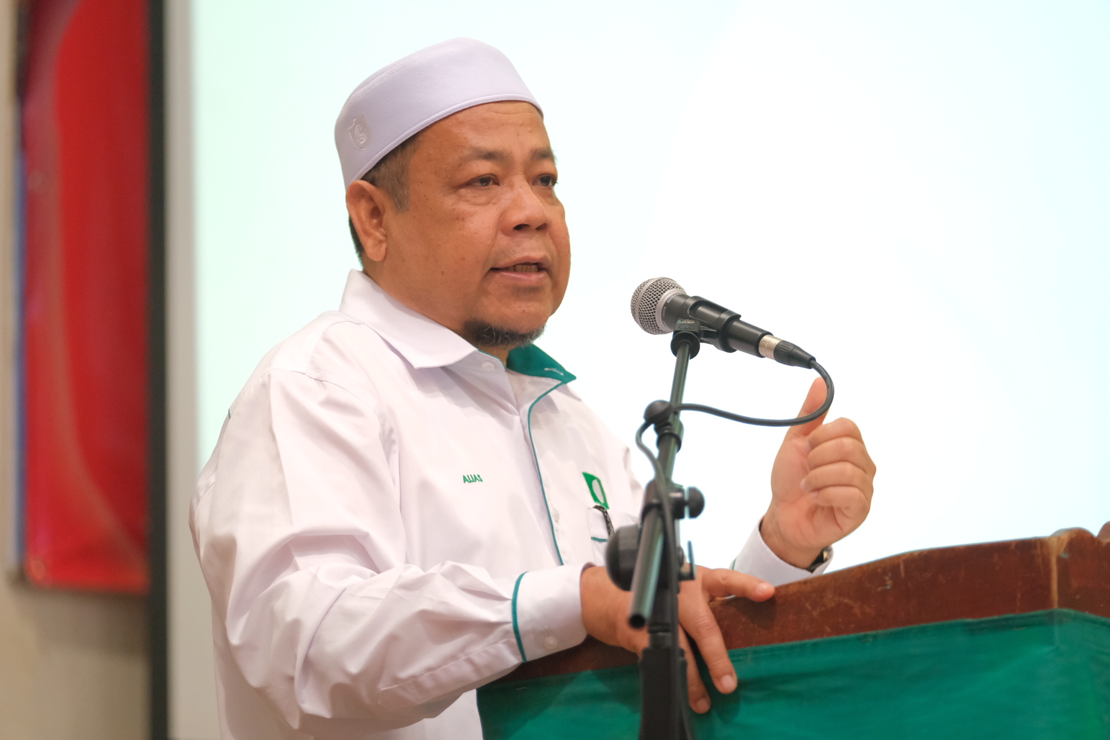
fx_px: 5519
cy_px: 370
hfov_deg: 11.5
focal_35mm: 179
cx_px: 555
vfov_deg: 7.7
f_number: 2.8
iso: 3200
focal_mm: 119.2
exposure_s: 1/125
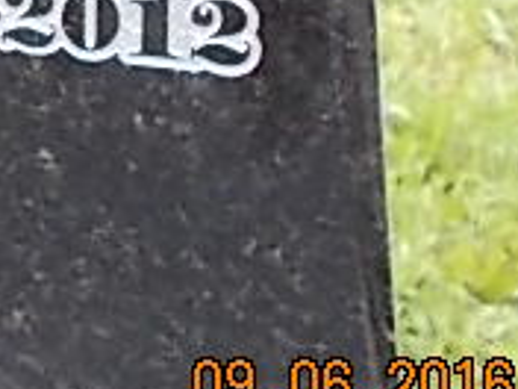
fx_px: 1631
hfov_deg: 16.0
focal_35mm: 109
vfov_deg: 13.0
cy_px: -156
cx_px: -333
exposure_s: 1/125
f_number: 3.4
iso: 80
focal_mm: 5.3
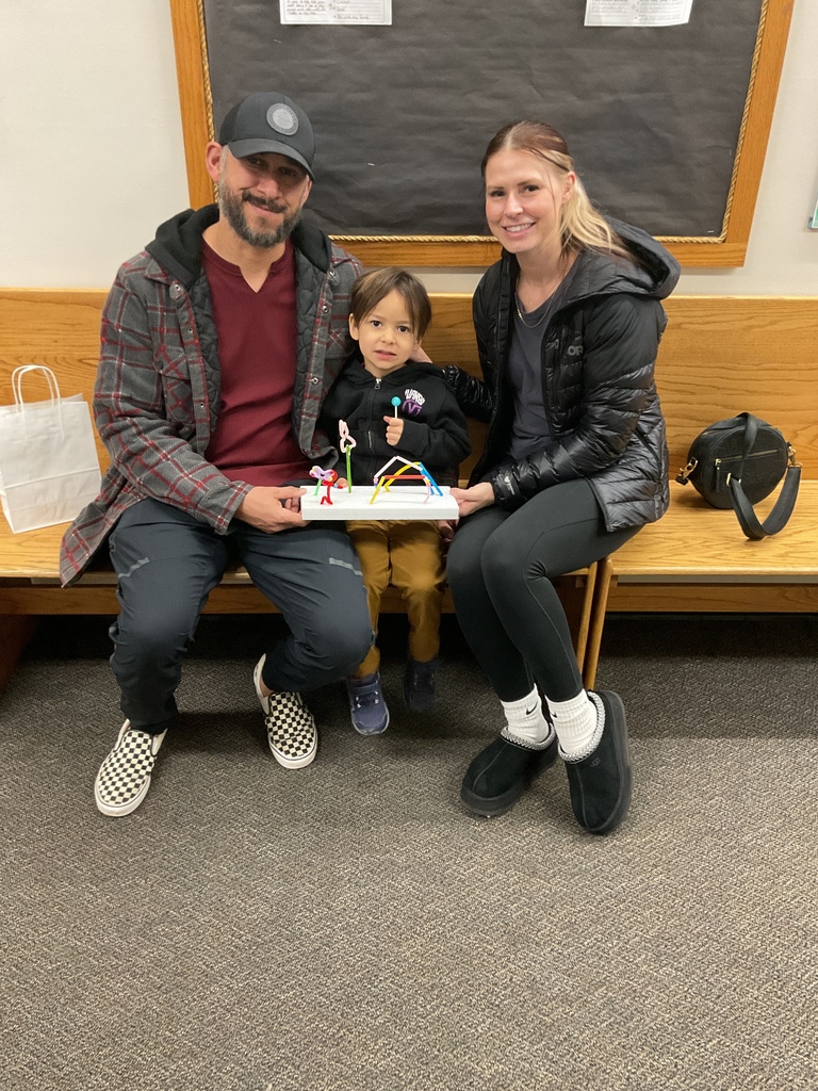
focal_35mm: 29
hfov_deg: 48.2
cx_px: 409
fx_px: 914
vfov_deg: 61.7
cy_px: 546
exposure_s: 1/60
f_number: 1.8
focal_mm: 3
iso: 250
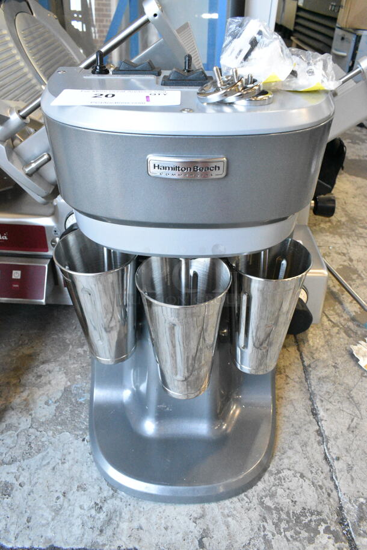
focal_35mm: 27
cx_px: 184
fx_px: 412
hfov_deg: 48.0
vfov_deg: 67.3
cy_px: 275
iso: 6400
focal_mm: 18
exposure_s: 1/250
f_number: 8
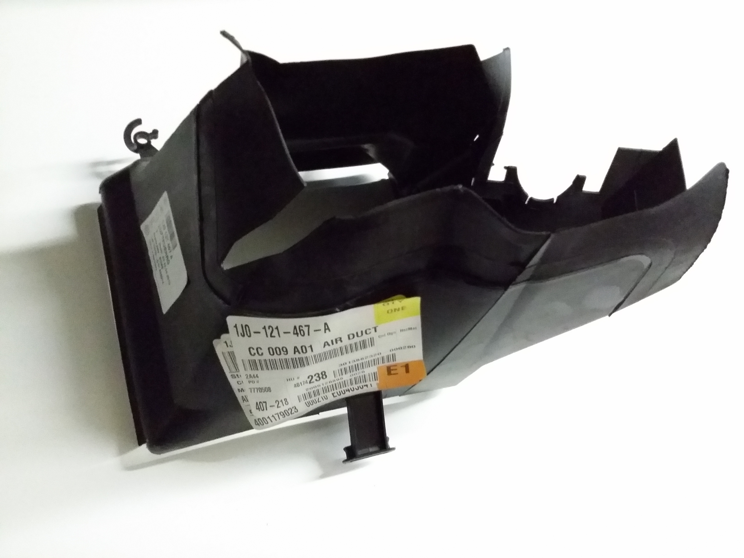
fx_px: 688
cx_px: 372
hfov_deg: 56.8
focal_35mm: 32
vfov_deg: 44.2
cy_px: 279
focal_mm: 3.4
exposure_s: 1/15
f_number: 2.4
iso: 800
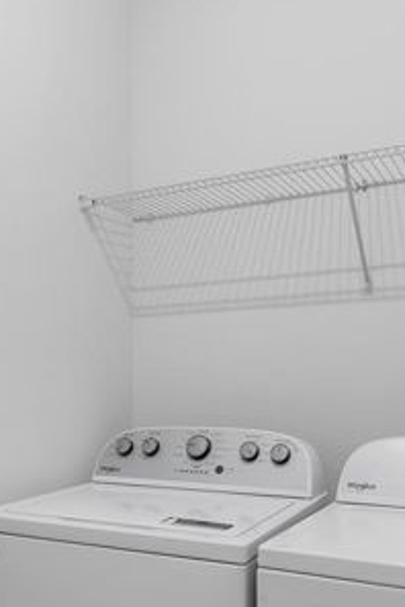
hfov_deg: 34.6
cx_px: 124
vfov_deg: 49.9
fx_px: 641
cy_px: 402
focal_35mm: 38
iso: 100
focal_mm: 16
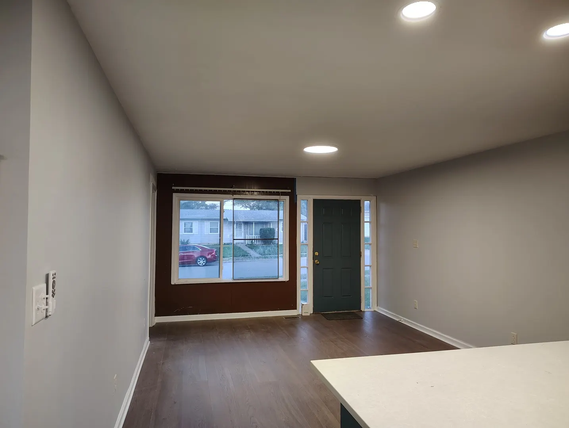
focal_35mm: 24
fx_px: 395
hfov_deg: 71.5
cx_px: 284
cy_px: 214
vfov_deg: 56.9
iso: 822
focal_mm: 5.56
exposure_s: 1/60
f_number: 1.8
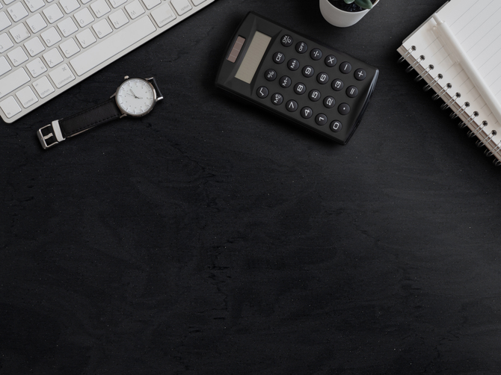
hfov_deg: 46.8
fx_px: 579
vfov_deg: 35.9
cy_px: 188
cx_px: 250
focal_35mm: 40
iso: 200
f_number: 16
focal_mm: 20
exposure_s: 1/1.67
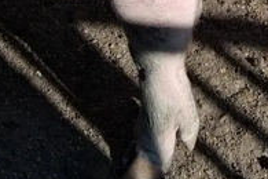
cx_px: 220
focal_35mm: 139
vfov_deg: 8.7
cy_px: -292
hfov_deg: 14.7
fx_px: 1035
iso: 25
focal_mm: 3.98
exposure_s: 1/617
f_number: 1.8
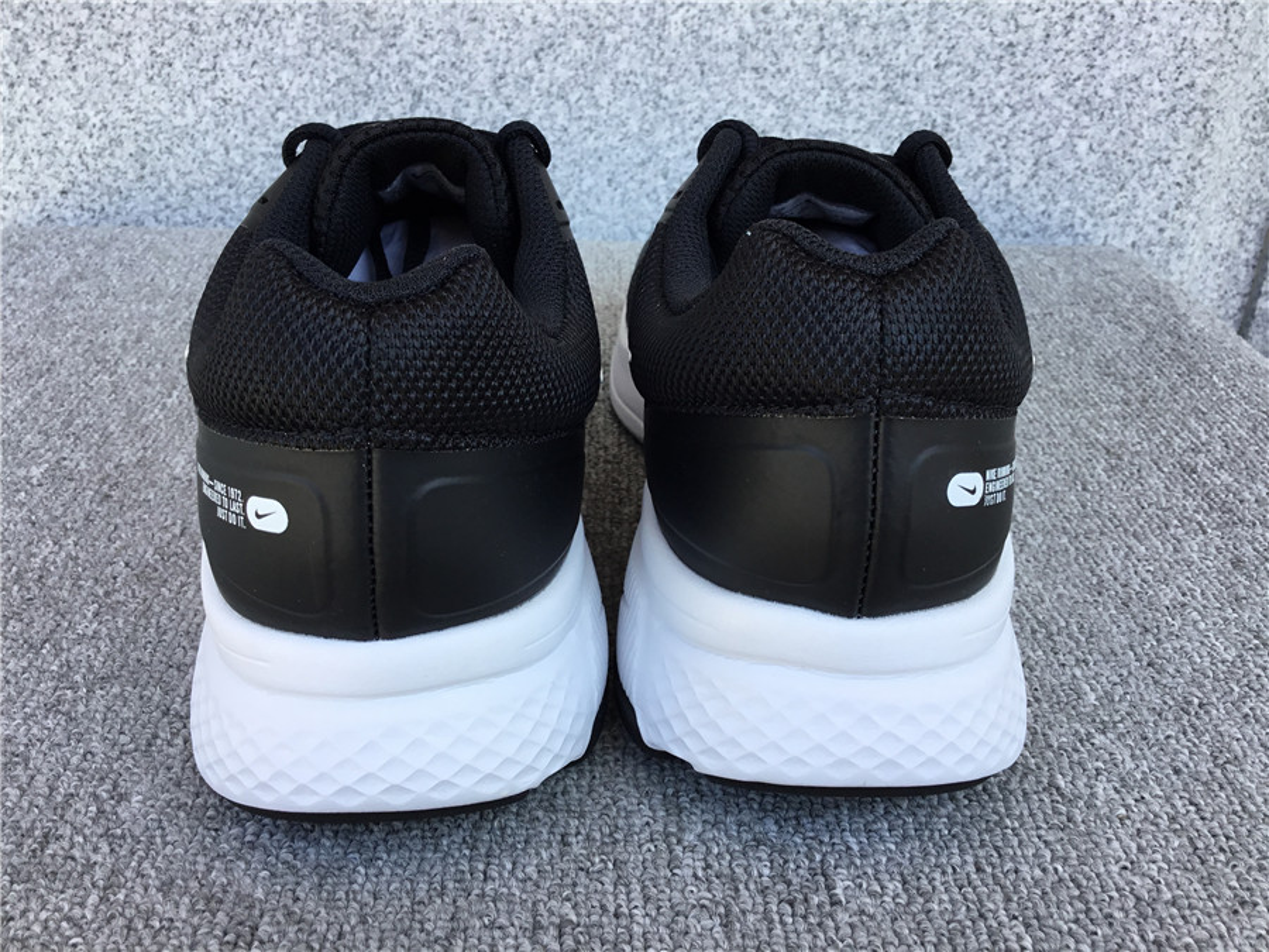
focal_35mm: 31
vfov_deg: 45.4
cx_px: 634
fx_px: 1136
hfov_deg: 58.4
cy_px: 476
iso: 25
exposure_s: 1/154
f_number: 2.4
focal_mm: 3.3
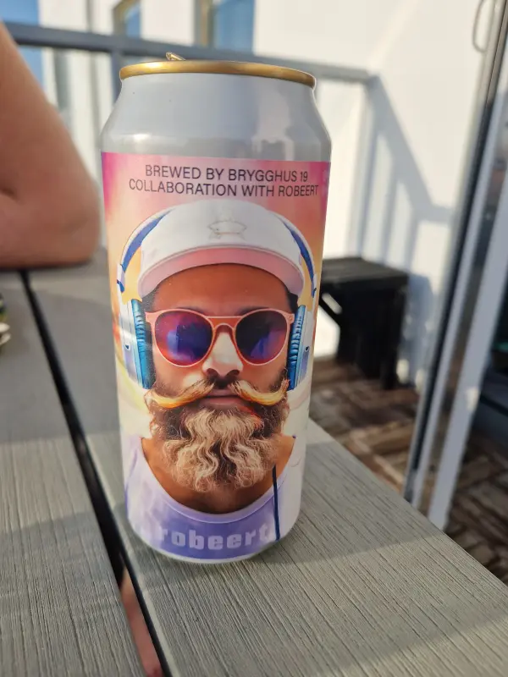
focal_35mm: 23
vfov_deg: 73.9
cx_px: 254
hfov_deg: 58.9
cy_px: 338
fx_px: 450
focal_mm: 5.4
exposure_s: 1/10309
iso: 50
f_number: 1.8
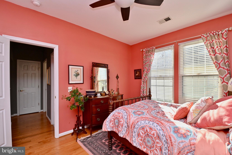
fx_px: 97
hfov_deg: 100.4
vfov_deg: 77.3
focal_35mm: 15
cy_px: 78
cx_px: 116
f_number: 7.1
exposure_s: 1/200
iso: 200
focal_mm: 10
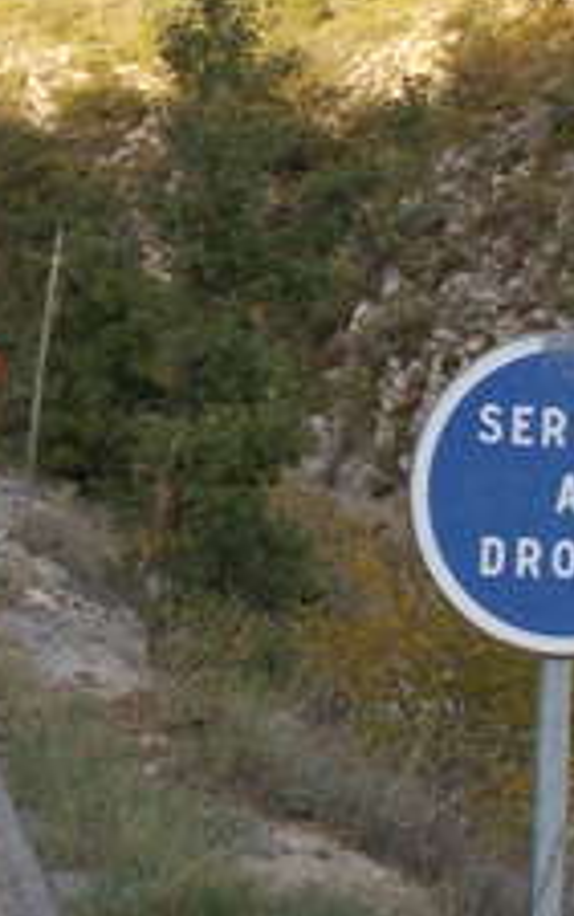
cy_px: 370
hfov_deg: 16.2
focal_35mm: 79
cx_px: -8
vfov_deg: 26.1
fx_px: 1974
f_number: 2.7
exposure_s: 1/200
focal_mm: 4
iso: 80
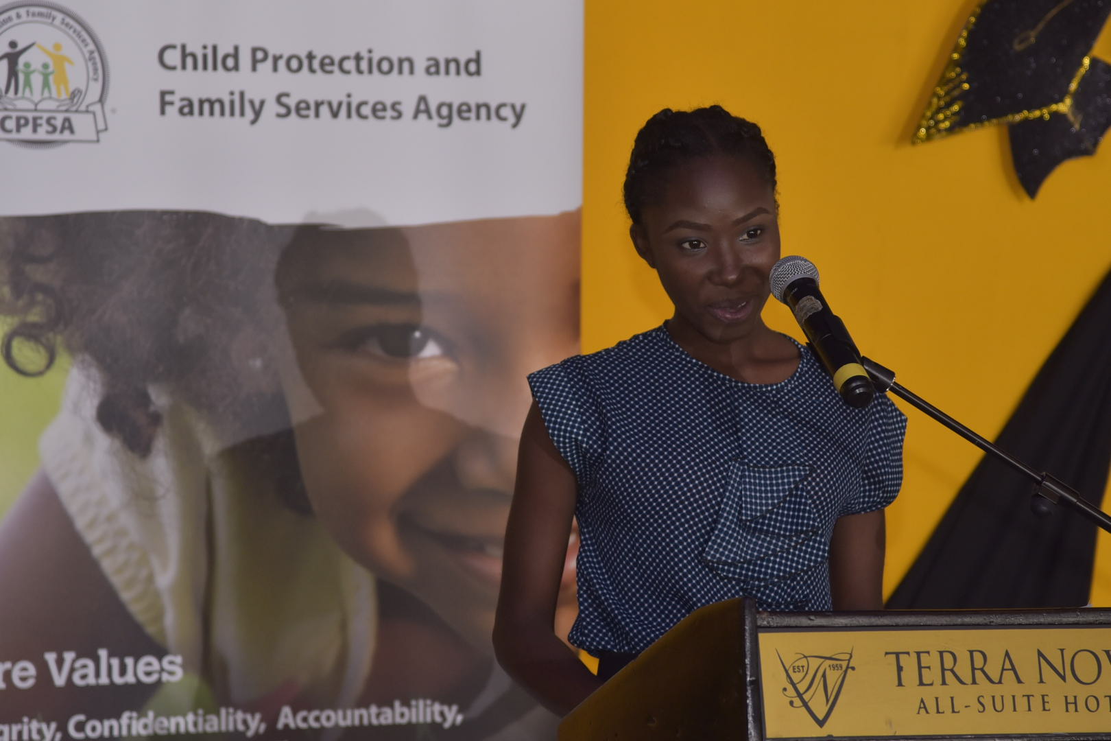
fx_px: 3703
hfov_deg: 17.1
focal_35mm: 120
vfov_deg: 11.4
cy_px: 370
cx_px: 556
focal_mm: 120
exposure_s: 1/200
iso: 800
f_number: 4
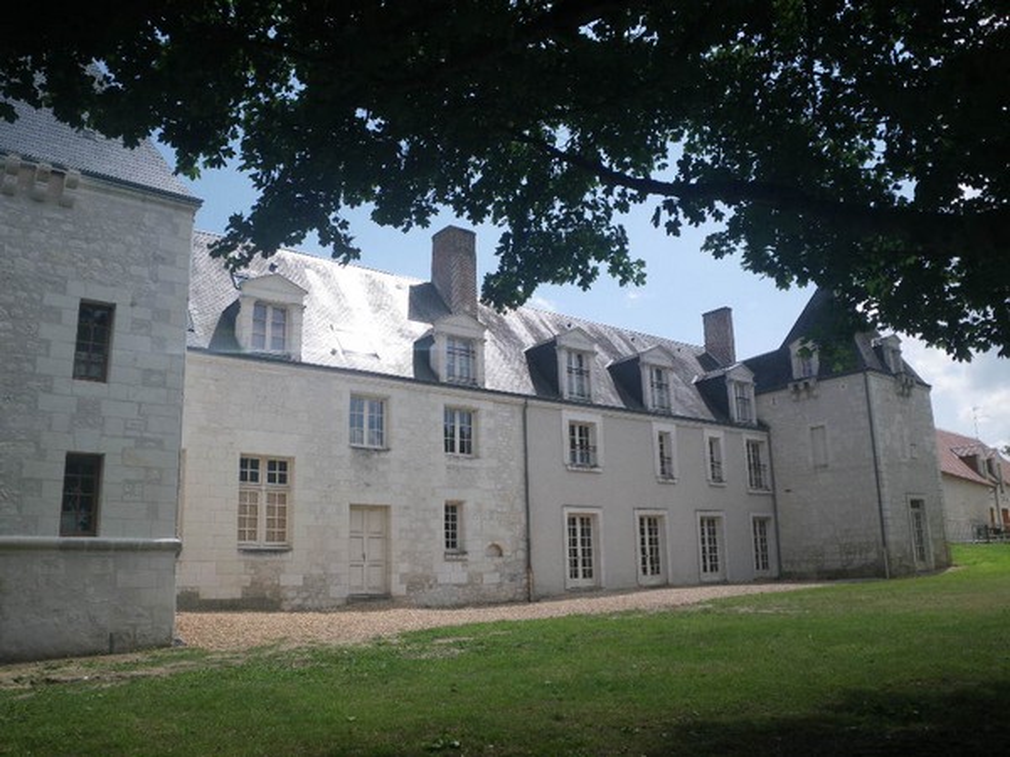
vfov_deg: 49.7
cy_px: 378
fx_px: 817
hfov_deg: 63.4
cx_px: 505
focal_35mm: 28
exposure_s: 1/500
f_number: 4.2
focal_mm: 5
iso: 64
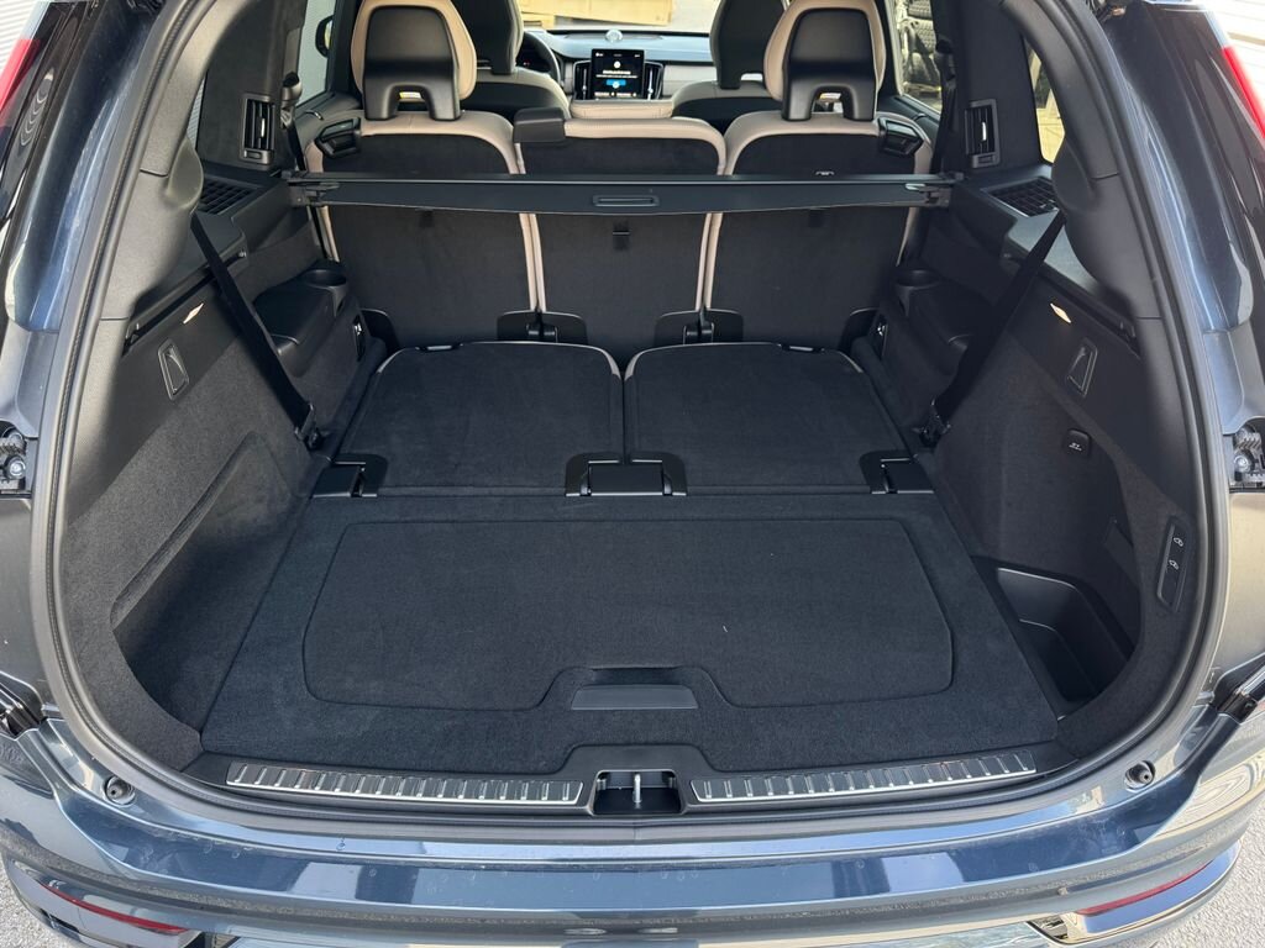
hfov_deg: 71.6
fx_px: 877
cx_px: 632
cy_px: 474
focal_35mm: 24
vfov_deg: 56.8
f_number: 1.78
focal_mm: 6.76
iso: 125
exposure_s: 1/121
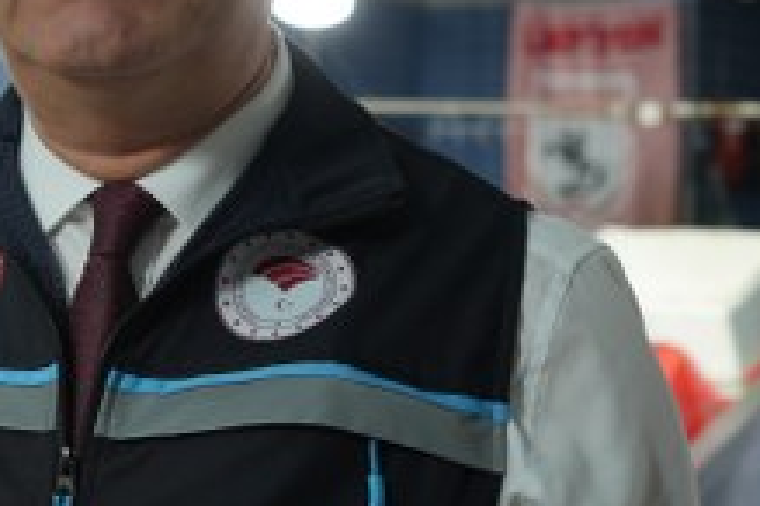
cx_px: -21
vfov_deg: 16.5
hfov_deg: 23.6
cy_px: 71
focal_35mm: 82
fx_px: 1731
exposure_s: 1/160
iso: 400
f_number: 4
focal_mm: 38
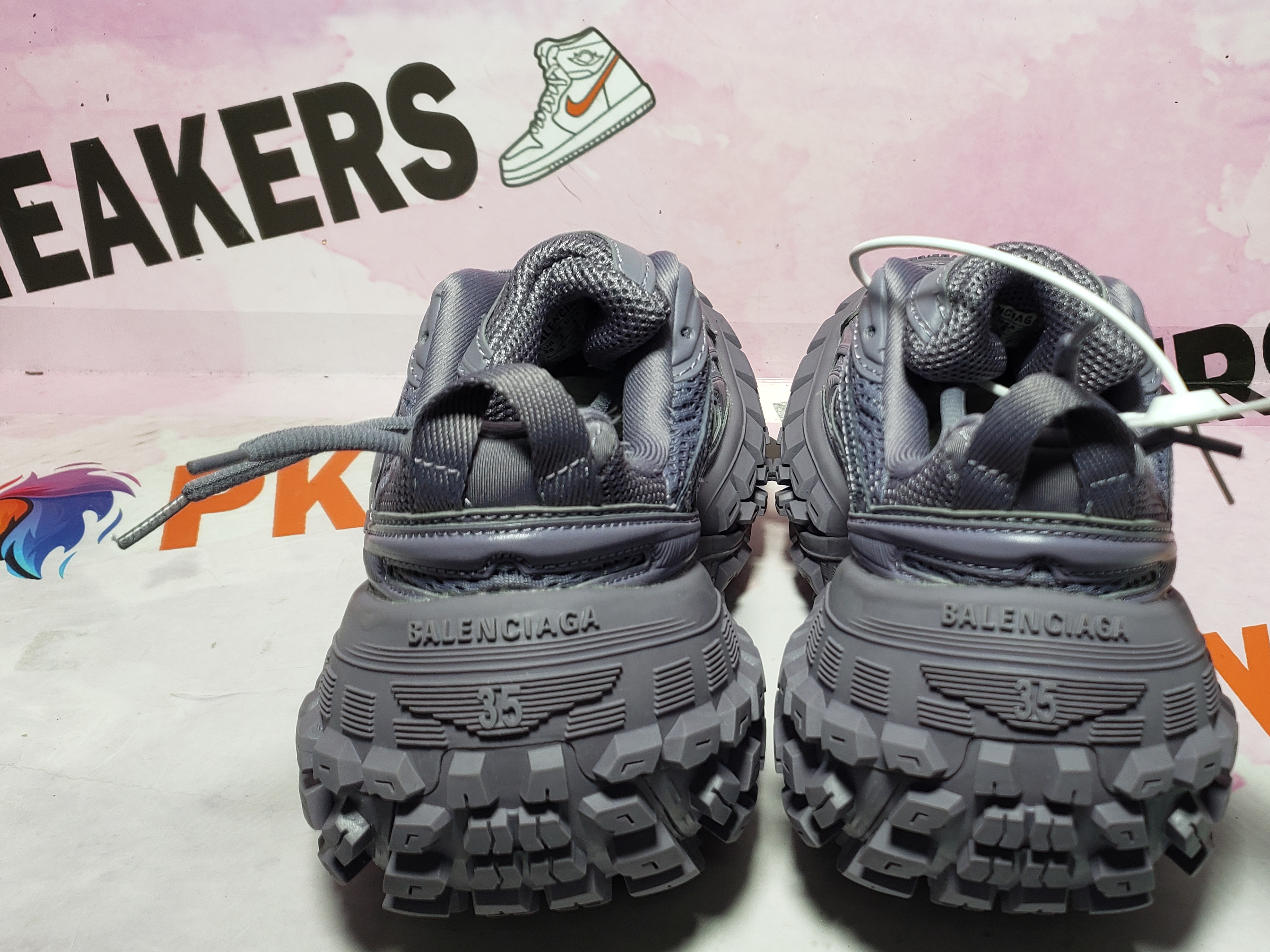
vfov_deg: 38.7
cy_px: 487
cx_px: 848
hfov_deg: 49.3
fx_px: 1358
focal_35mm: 37
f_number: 1.5
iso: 50
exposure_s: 1/402
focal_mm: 4.3
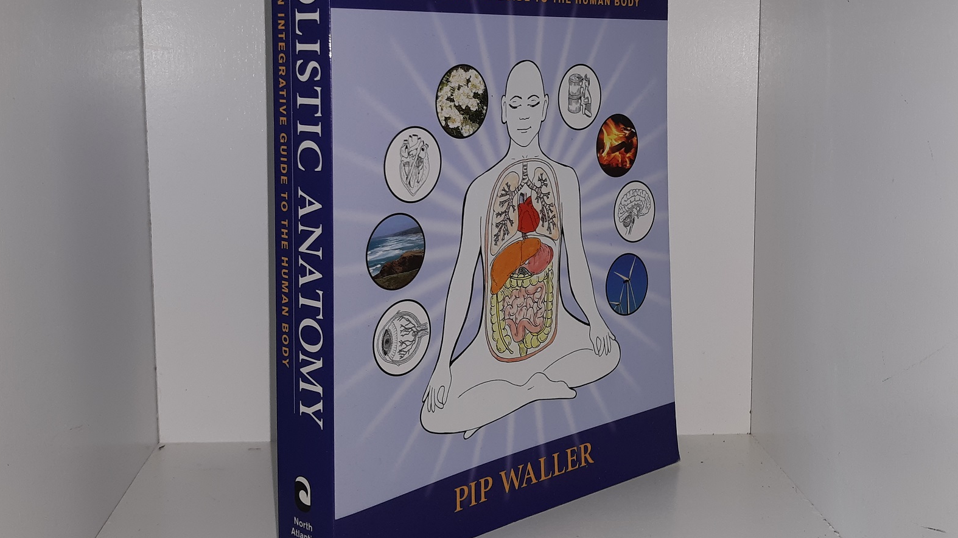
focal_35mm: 40
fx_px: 1016
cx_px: 478
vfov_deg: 29.5
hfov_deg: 50.5
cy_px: 174
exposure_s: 1/213
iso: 40
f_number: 1.7
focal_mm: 3.7
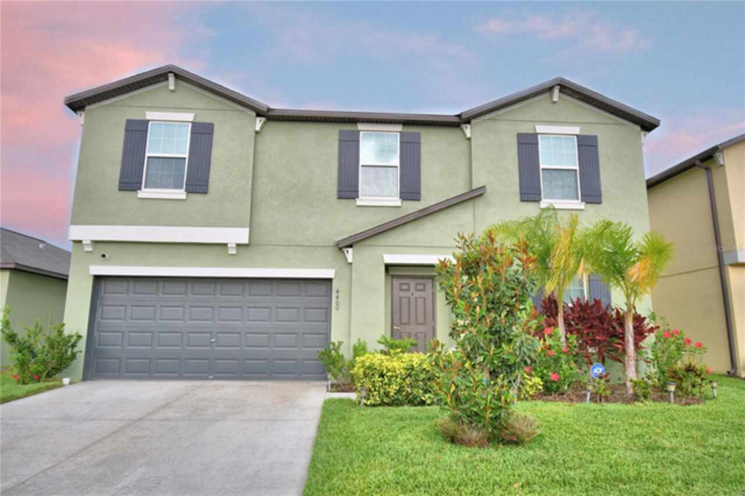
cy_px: 248
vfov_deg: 57.2
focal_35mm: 22
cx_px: 372
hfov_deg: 78.6
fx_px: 455
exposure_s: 1/160
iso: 200
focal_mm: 15
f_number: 5
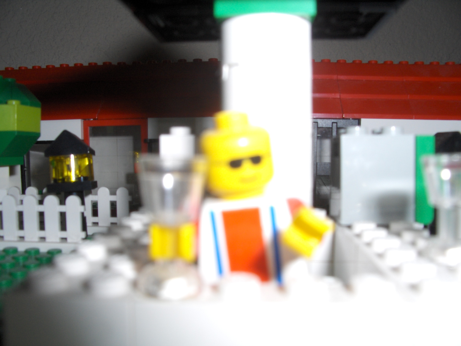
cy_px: 173
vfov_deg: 40.7
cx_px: 230
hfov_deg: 52.6
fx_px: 466
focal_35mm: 35
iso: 100
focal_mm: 5.8
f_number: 4.3
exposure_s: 1/60
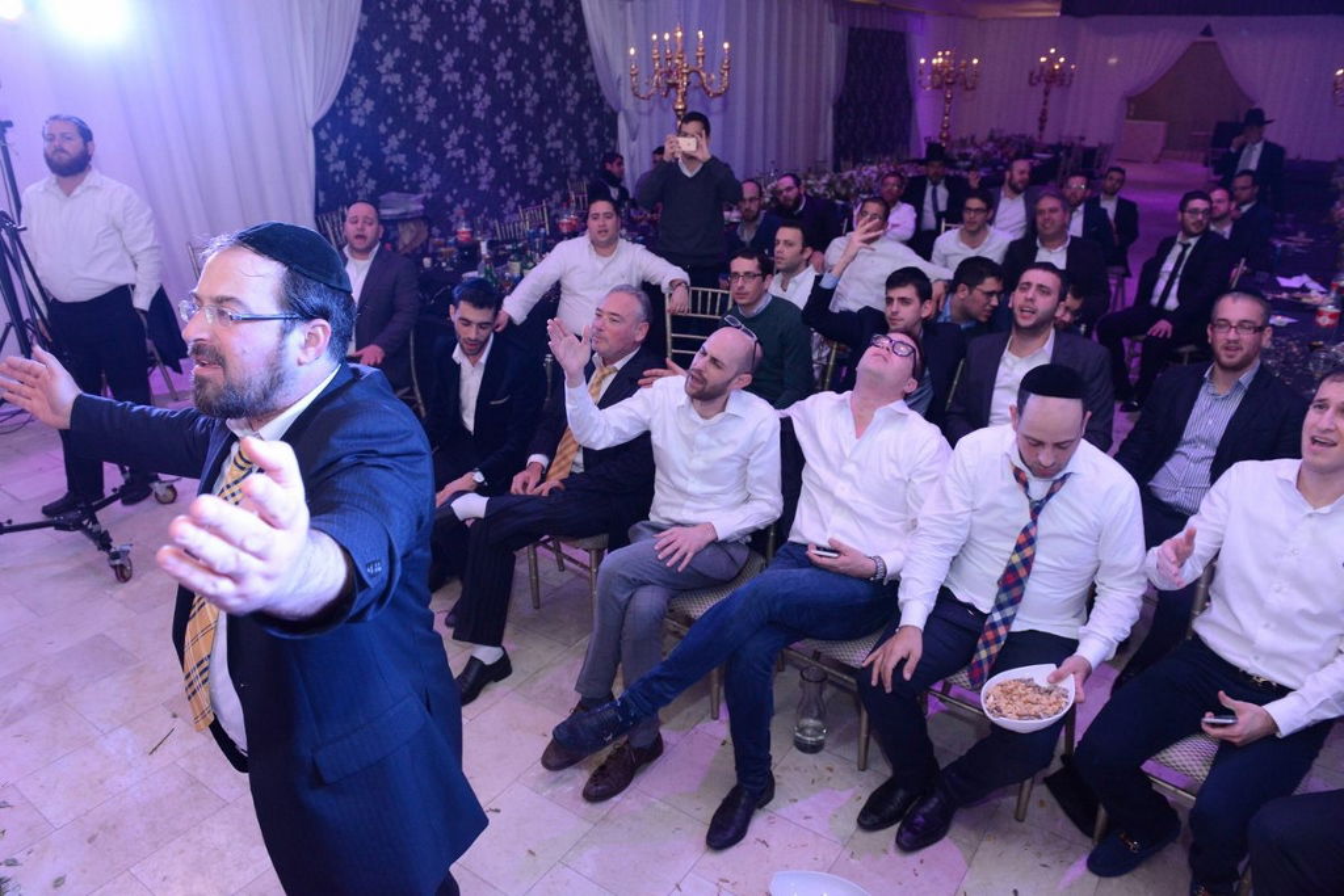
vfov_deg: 53.1
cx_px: 672
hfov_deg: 73.7
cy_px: 448
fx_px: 896
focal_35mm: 24
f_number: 5.6
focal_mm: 24
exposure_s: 1/125
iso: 4000
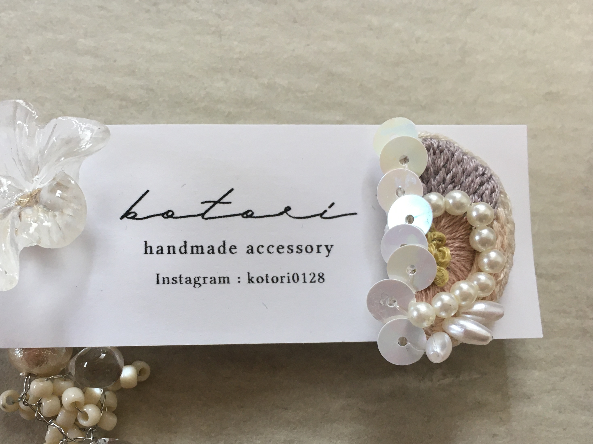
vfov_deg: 35.8
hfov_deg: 46.2
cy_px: 273
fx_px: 685
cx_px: 210
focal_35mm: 40
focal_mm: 4.15
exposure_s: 1/30
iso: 64
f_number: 2.2
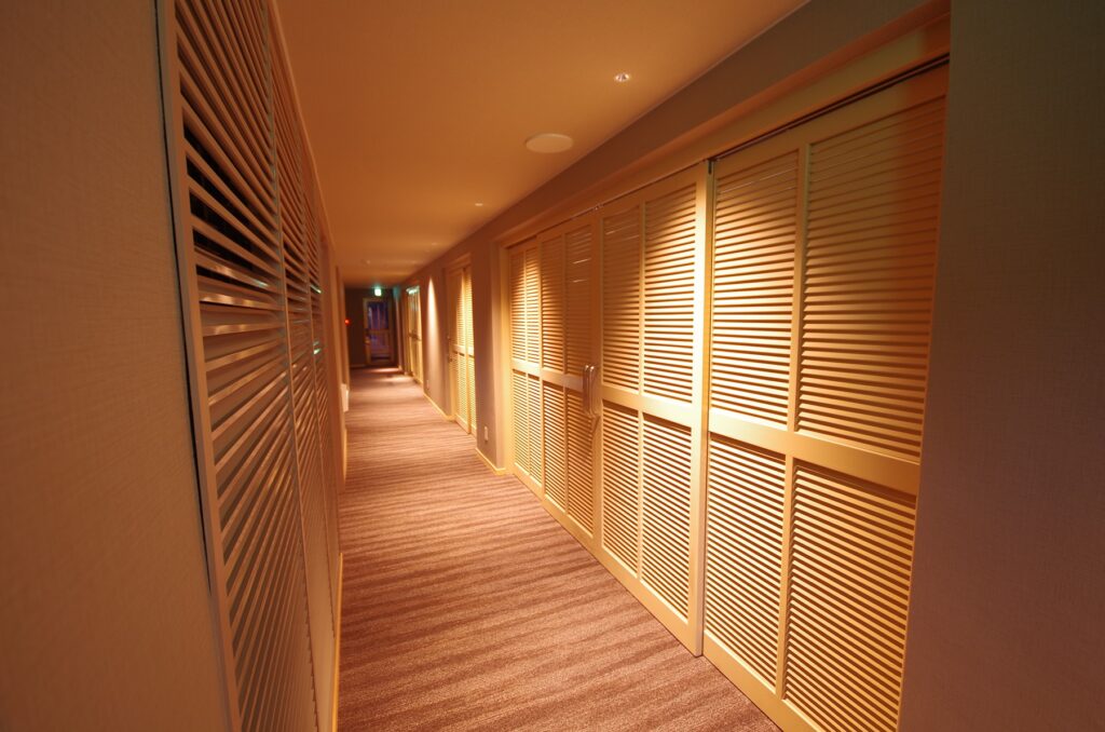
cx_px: 552
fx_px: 459
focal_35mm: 15
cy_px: 366
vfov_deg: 77.1
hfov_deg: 100.5
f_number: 4
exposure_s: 1/1.67
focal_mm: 10
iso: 200
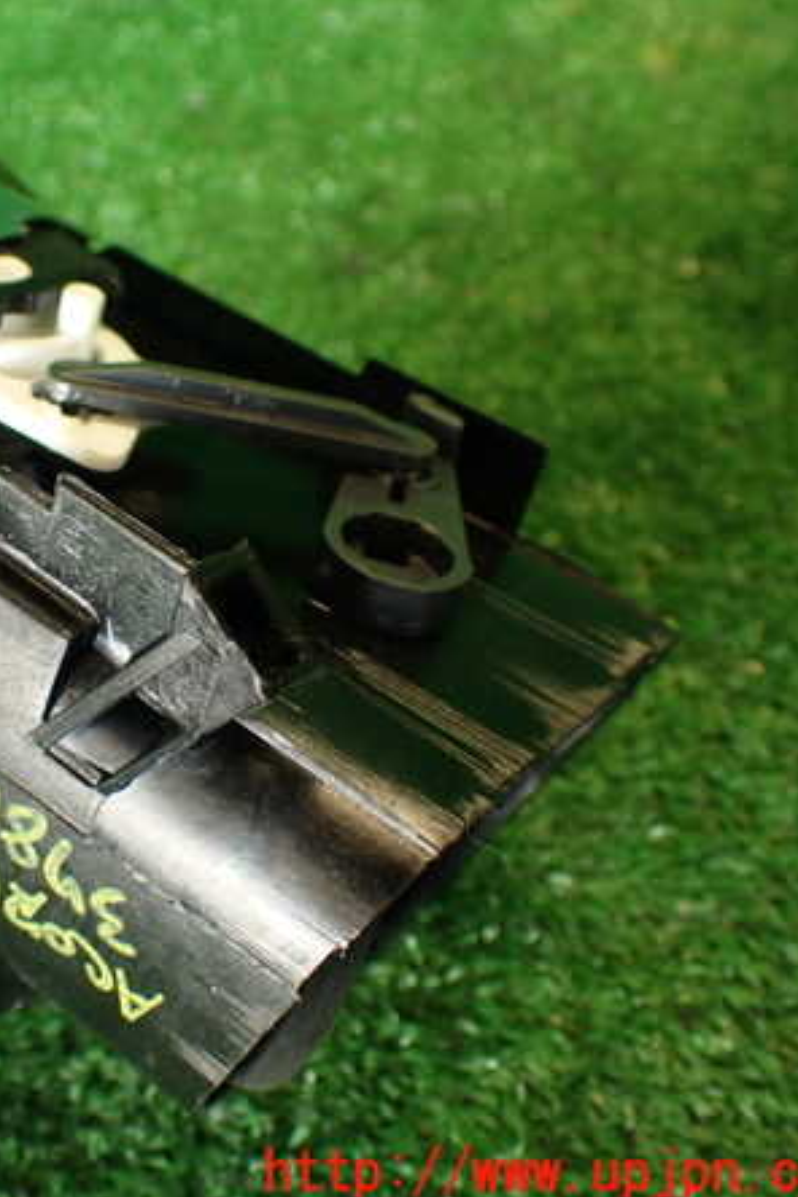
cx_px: 65
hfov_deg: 28.6
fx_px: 1496
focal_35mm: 45
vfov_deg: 43.6
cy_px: 601
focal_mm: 5.79
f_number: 2.4
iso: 200
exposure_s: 1/40
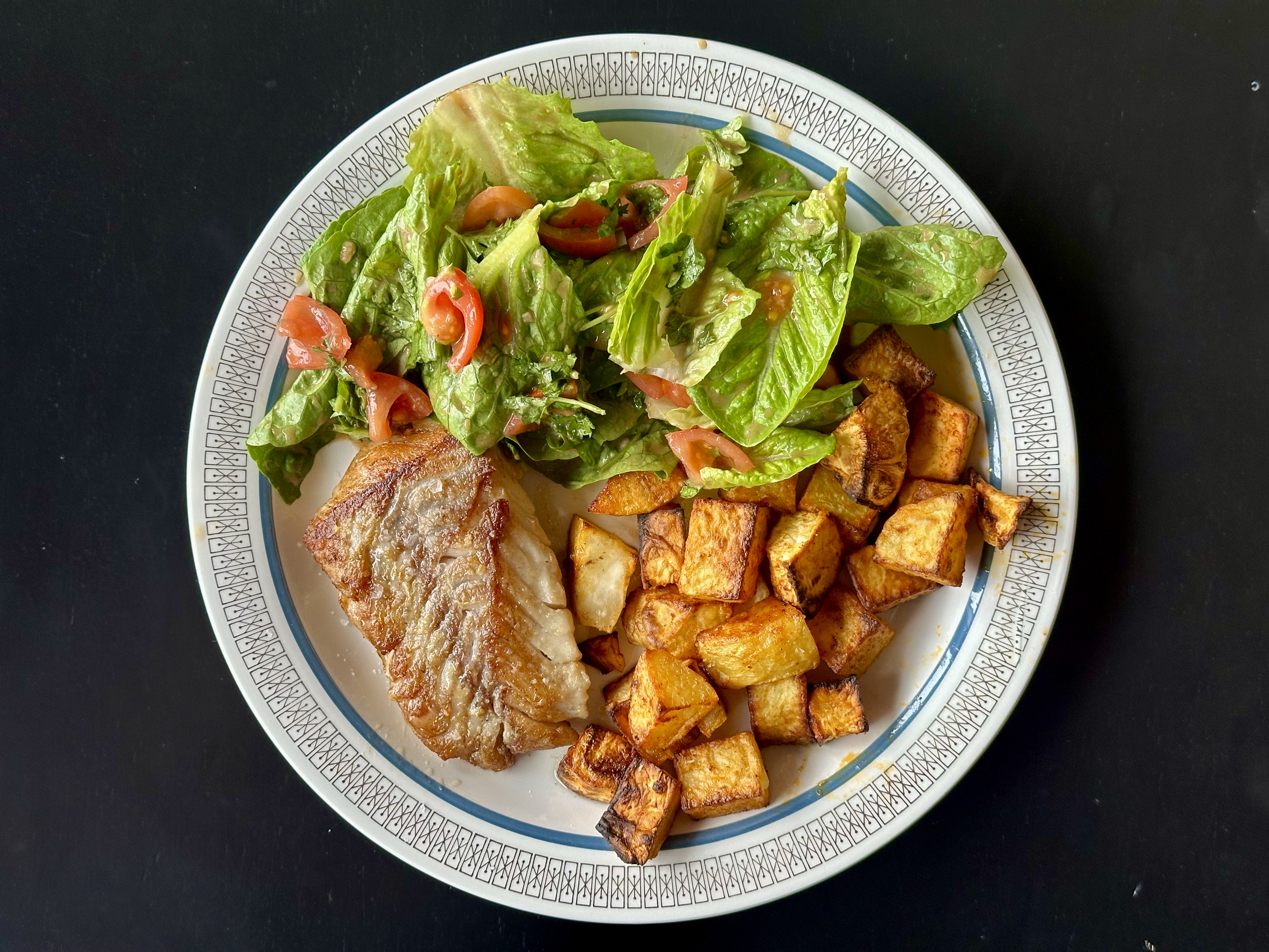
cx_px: 634
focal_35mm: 48
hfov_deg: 39.7
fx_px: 1760
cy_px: 476
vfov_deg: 30.3
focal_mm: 6.86
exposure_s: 1/82
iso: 80
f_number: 1.78
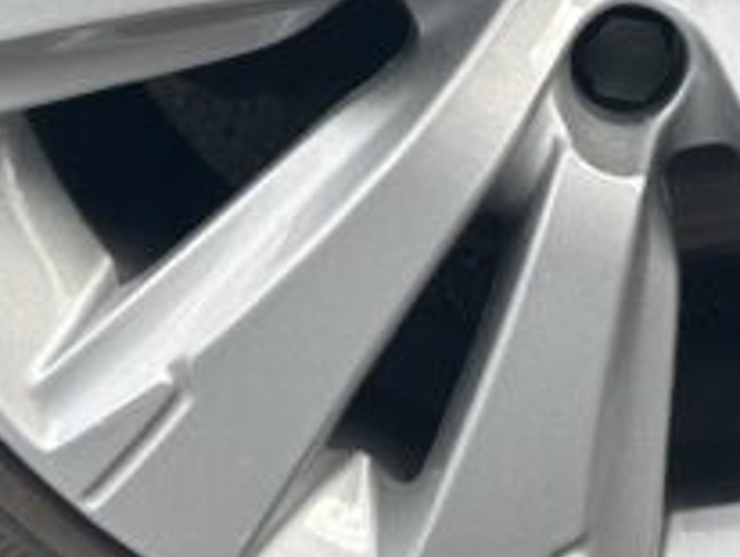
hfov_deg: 20.6
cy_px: -144
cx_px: 661
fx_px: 1990
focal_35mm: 93
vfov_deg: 15.3
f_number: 1.78
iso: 80
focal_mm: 6.86
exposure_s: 1/611
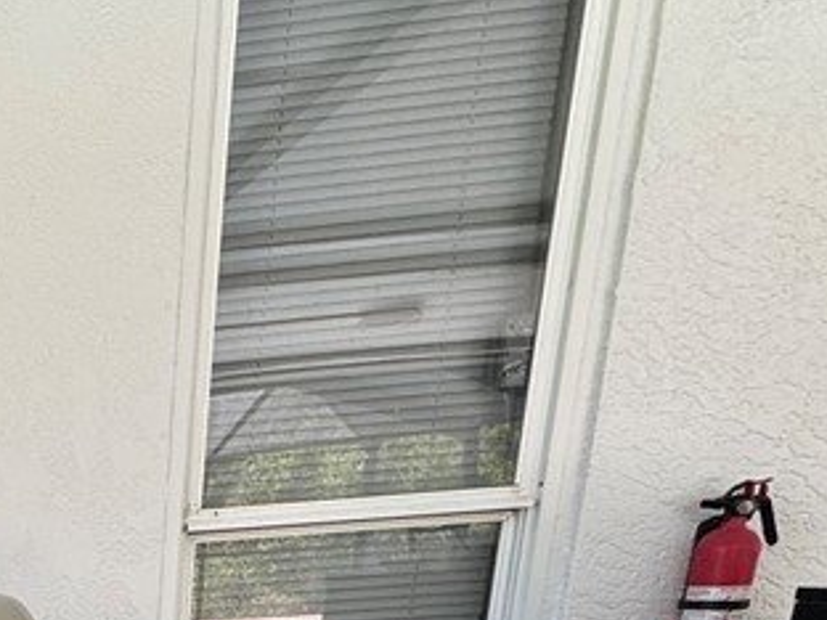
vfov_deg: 25.5
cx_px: -374
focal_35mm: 46
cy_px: 872
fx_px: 1099
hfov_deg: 28.8
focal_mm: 2.22
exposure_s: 1/99
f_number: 2.2
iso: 80
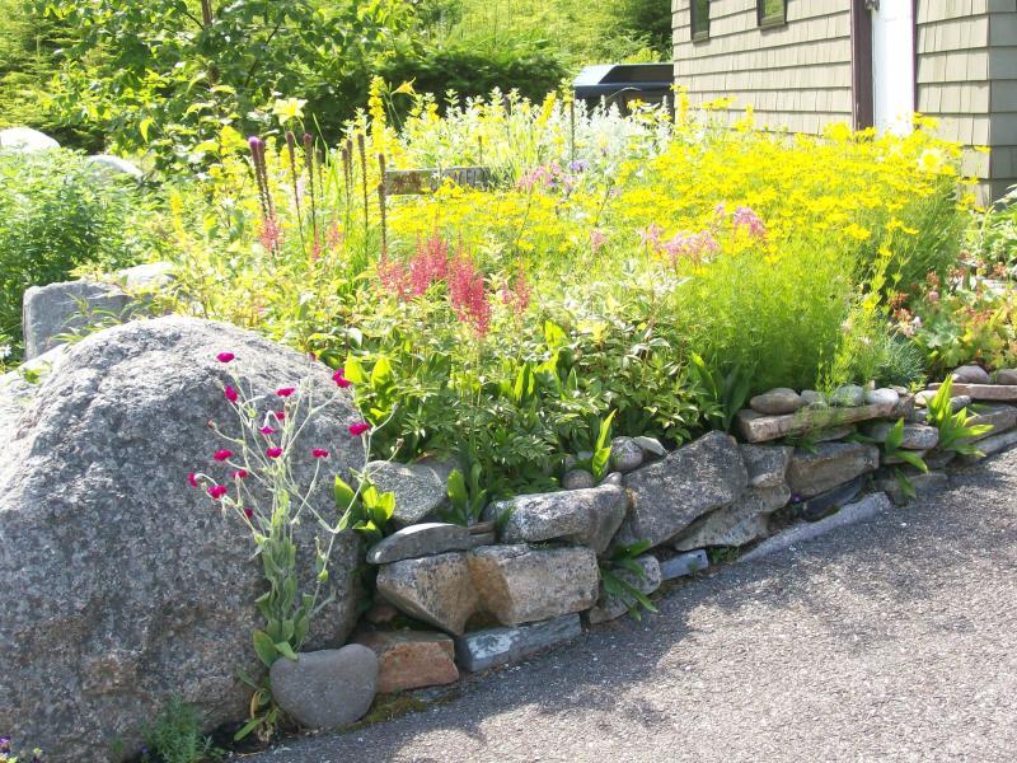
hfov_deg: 34.3
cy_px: 382
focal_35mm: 56
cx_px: 508
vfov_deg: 26.1
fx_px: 1645
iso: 80
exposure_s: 1/182
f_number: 3.4
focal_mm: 9.4
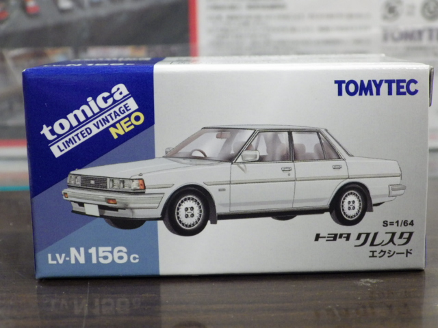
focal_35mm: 59
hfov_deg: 32.7
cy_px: 164
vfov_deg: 24.8
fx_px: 747
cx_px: 219
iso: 800
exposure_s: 1/25
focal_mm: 10.7
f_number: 4
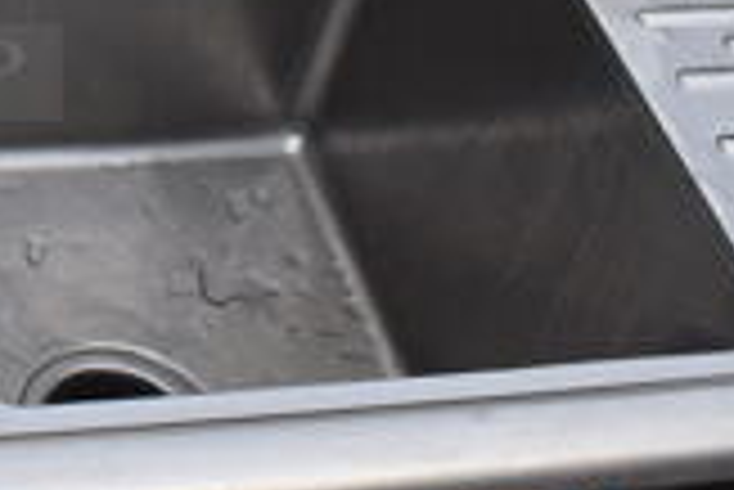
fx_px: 2286
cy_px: -117
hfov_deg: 16.3
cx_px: -437
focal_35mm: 112
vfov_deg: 12.0
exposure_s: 1/200
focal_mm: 20
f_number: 6.3
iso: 200
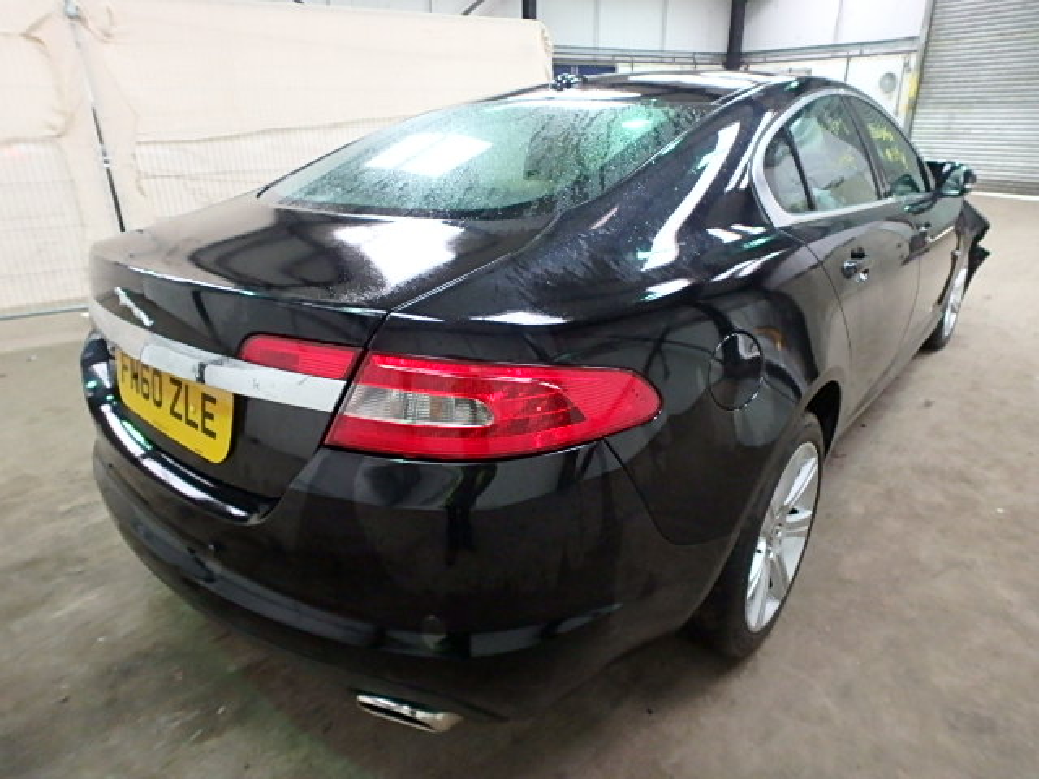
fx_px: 630
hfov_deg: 79.0
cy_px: 390
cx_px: 520
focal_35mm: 21
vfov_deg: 63.4
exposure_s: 1/15
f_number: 3.5
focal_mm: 3.7
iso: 800
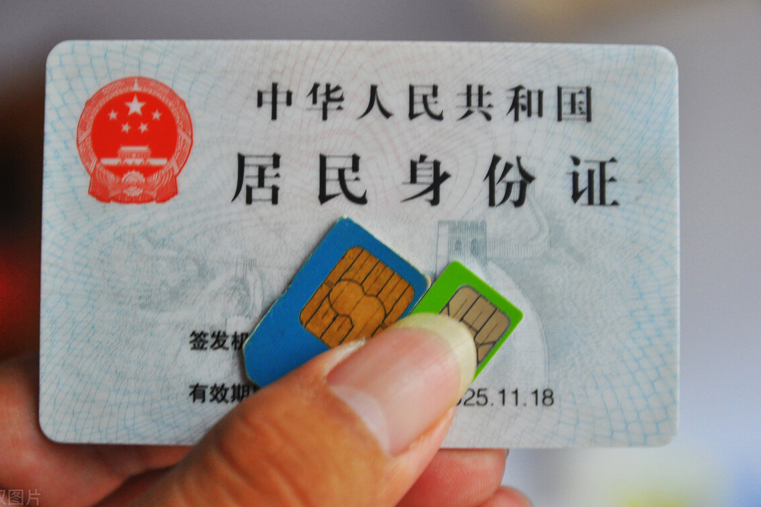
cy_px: 245
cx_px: 370
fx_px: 1669
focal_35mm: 79
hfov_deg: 25.7
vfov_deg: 17.3
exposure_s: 1/25
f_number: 2.8
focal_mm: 50
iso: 800
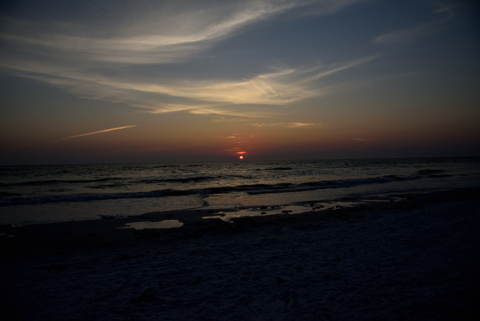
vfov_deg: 53.2
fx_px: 320
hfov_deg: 73.7
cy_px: 160
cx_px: 240
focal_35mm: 24
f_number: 6.3
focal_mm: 24
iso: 1000
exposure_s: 1/2000
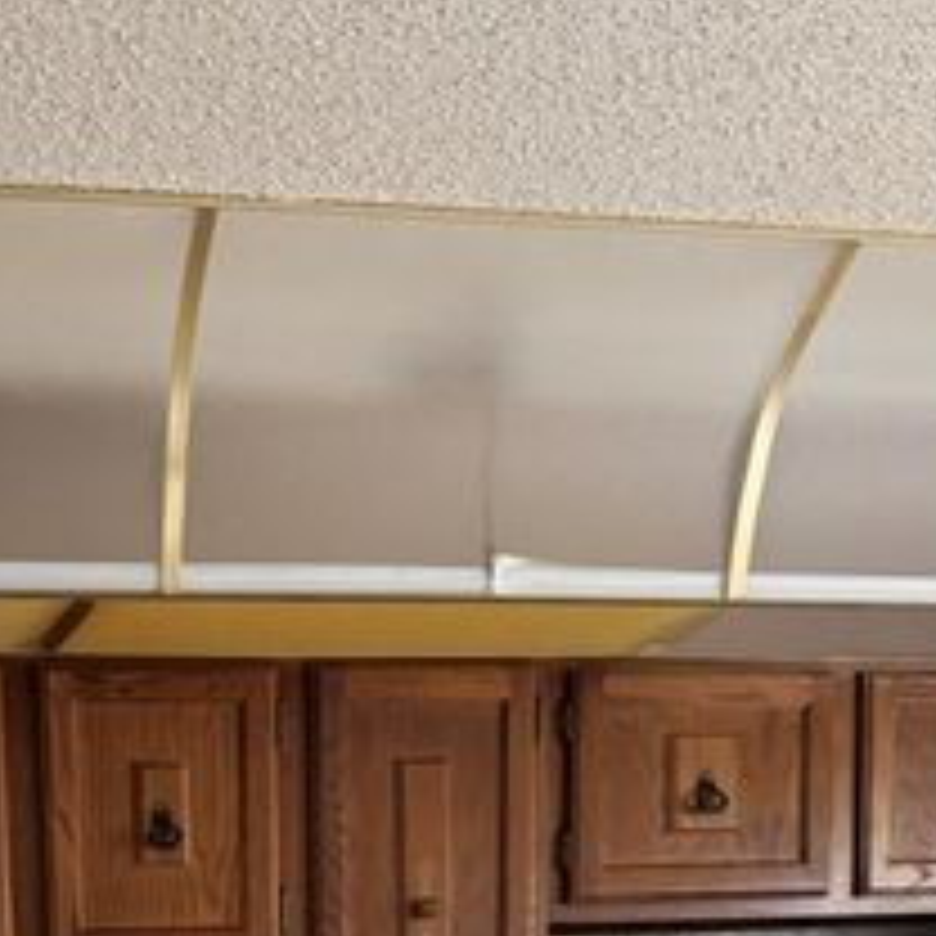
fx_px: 2080
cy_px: 1406
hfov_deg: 24.9
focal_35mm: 68
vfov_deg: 21.3
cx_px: 180
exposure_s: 1/60
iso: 500
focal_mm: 6.76
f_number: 1.78
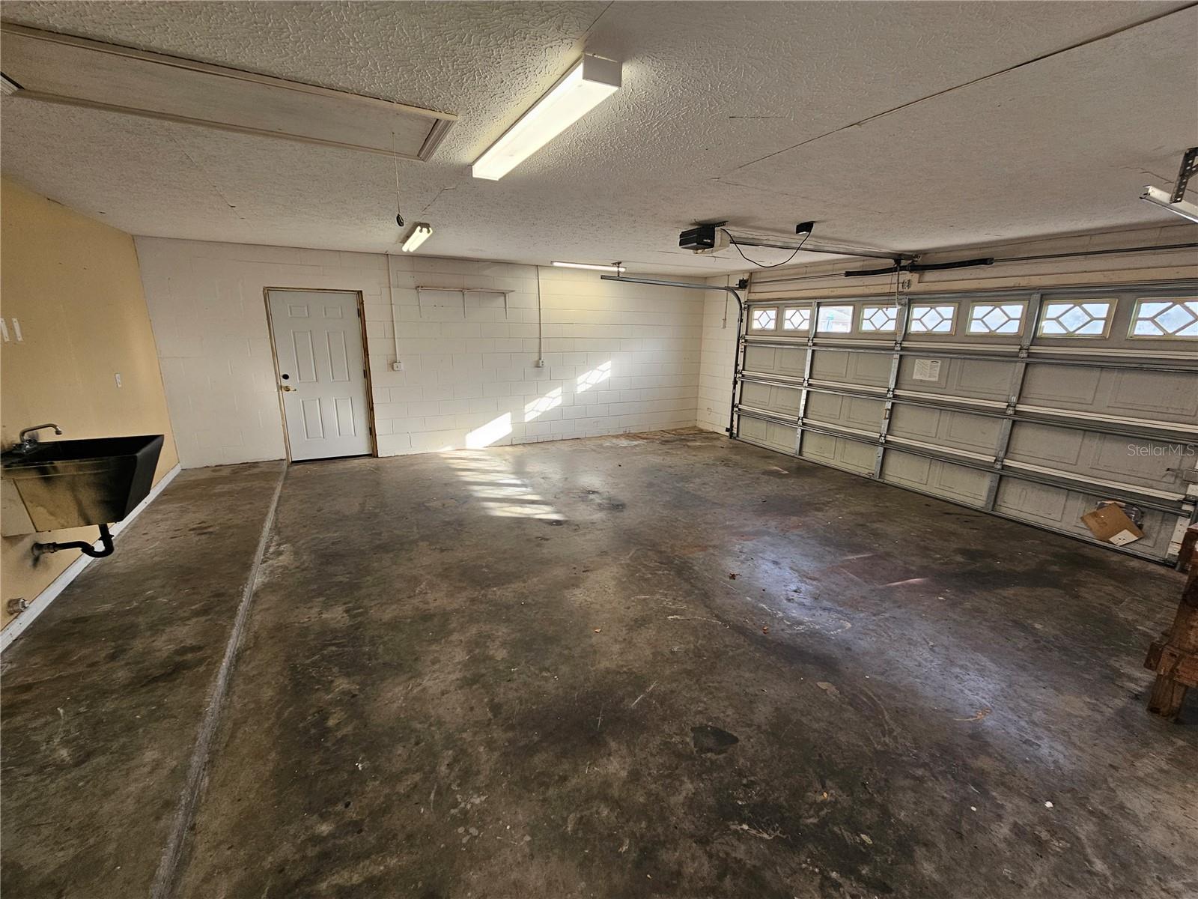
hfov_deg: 106.2
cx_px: 599
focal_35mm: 13
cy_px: 450
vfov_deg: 89.9
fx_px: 450
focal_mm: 2.2
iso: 64
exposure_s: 1/60
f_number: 2.2
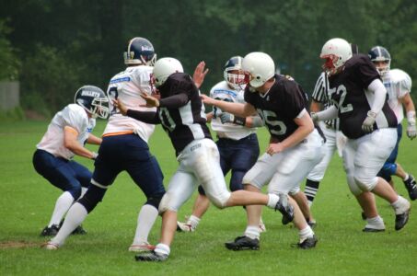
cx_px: 208
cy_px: 138
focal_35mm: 292
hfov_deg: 7.1
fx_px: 3381
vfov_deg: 4.7
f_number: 5
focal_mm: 195
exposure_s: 1/800
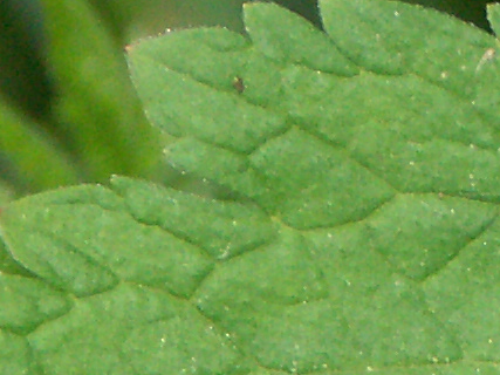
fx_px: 17314
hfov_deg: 1.7
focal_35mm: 1199
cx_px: 796
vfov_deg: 1.2
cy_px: 132
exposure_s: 1/400
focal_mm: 50.69
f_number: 3.5
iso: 200
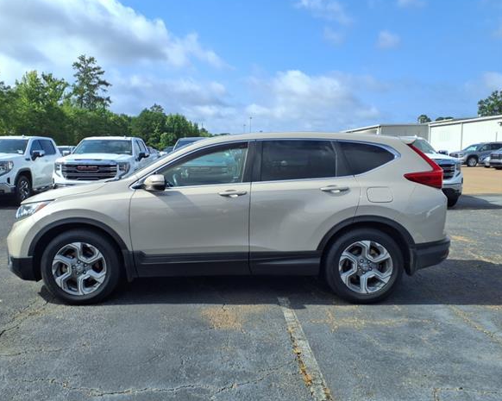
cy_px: 195
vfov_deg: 49.9
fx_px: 431
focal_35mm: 29
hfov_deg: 60.4
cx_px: 229
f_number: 1.9
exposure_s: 1/1667
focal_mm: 3.58
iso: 40
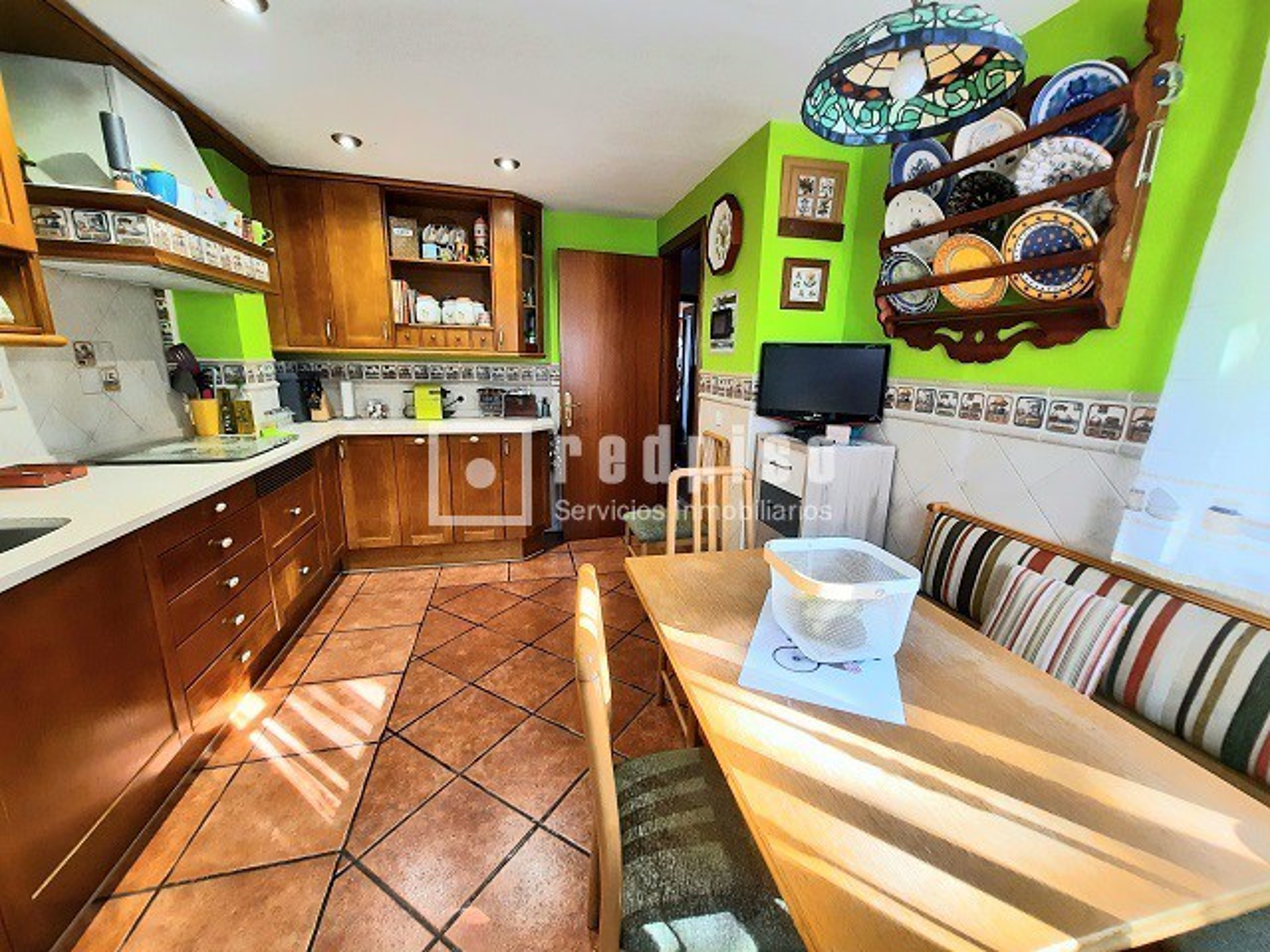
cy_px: 476
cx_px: 635
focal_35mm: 13
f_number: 2.2
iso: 160
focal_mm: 1.74
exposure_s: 1/33
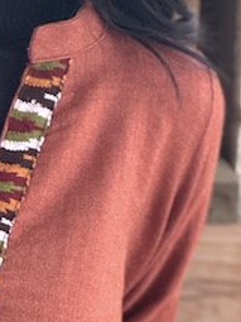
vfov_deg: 6.5
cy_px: 564
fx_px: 2796
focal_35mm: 301
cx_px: -226
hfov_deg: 4.9
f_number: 2.8
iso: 160
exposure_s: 1/99
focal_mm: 9
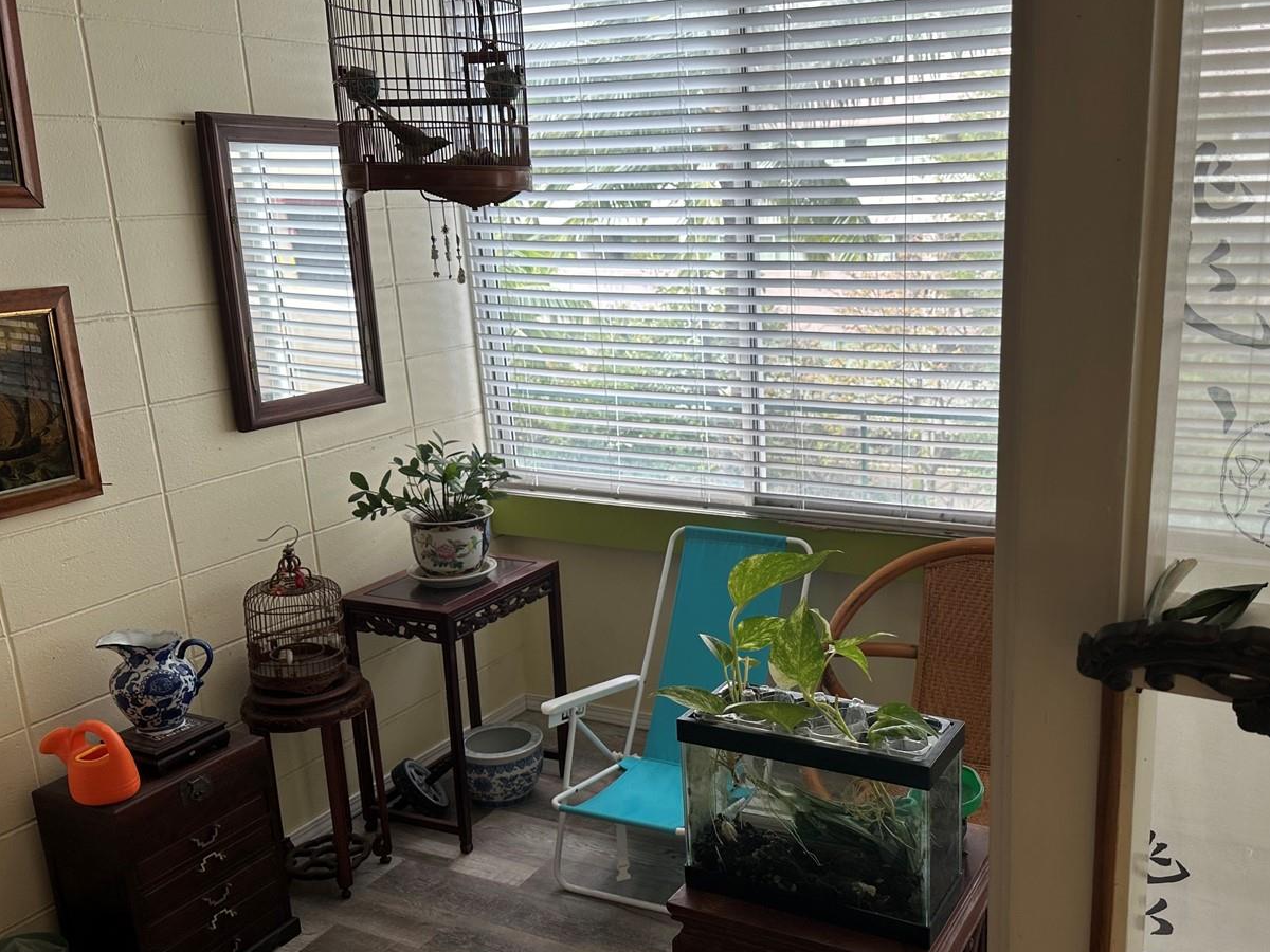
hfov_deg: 56.0
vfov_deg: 44.1
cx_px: 812
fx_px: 1174
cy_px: 529
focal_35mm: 32
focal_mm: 6.86
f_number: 1.78
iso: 80
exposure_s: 1/120
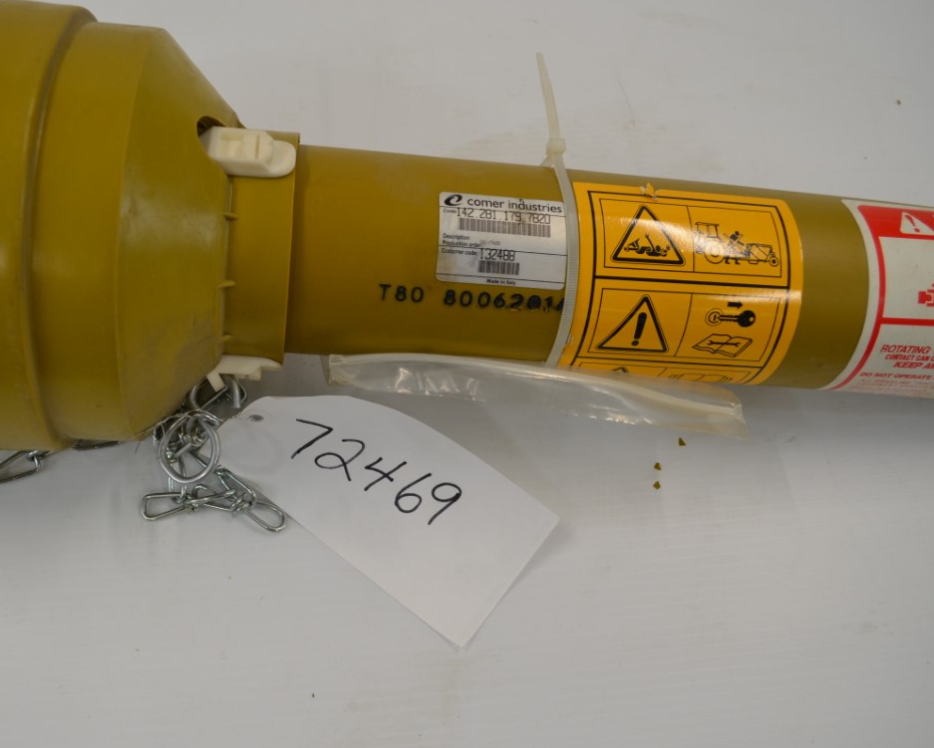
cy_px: 383
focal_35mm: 35
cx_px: 361
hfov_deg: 51.1
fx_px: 968
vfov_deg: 42.2
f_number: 5
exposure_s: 1/100
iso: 400
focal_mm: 20
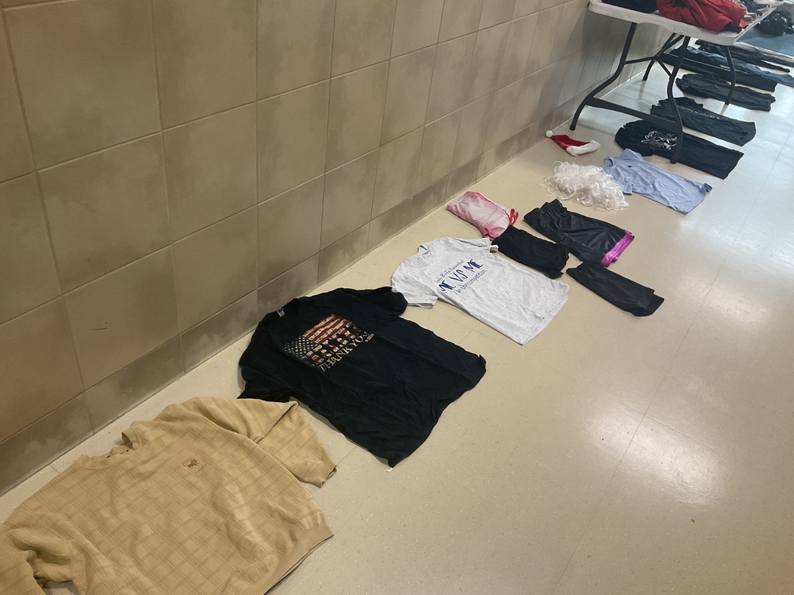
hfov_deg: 61.7
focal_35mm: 29
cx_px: 397
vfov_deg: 48.2
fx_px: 665
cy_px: 298
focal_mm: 3
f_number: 1.8
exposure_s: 1/60
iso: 100
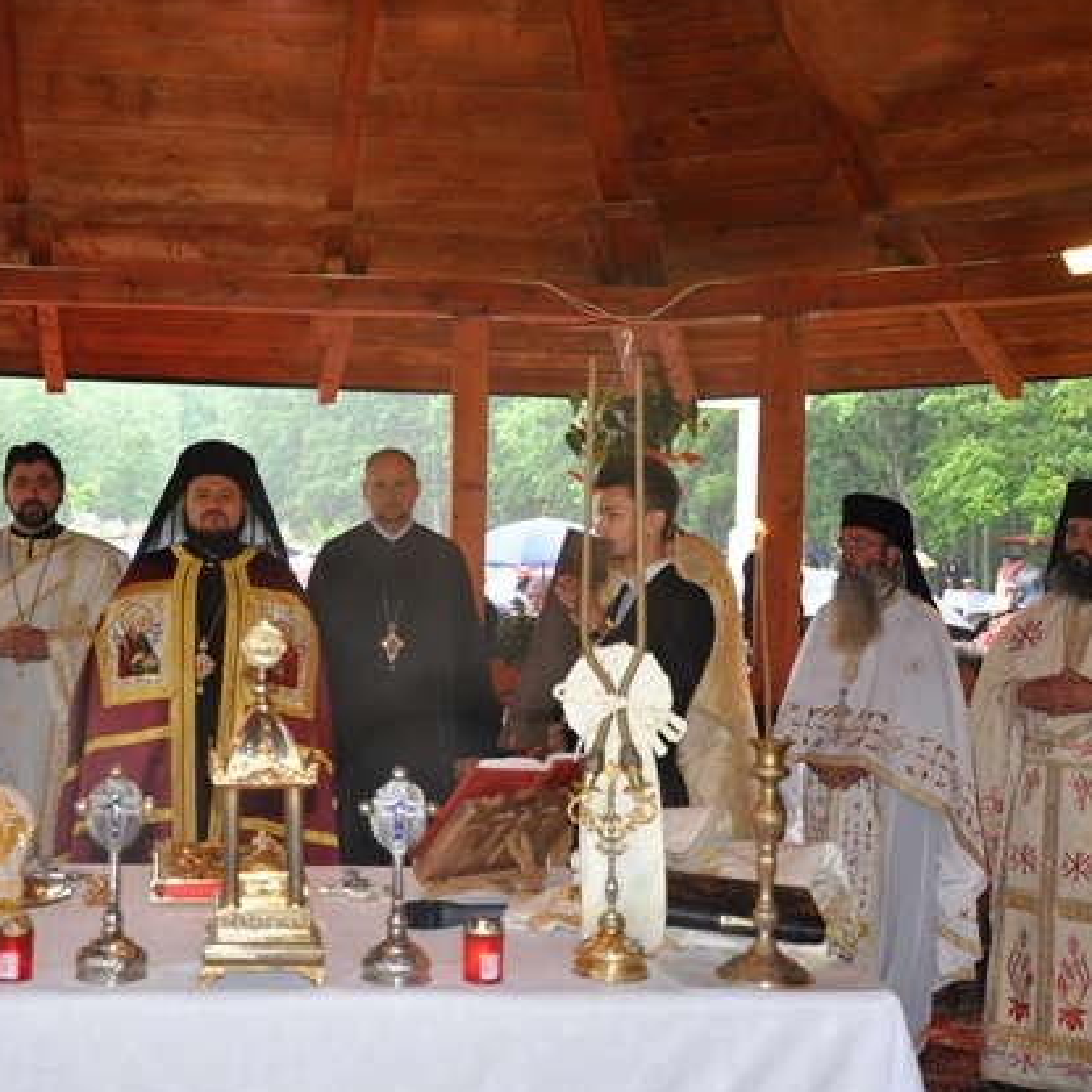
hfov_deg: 33.1
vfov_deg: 33.4
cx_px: 353
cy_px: 549
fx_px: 1820
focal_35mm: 51
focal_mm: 26
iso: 800
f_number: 4
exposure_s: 1/60
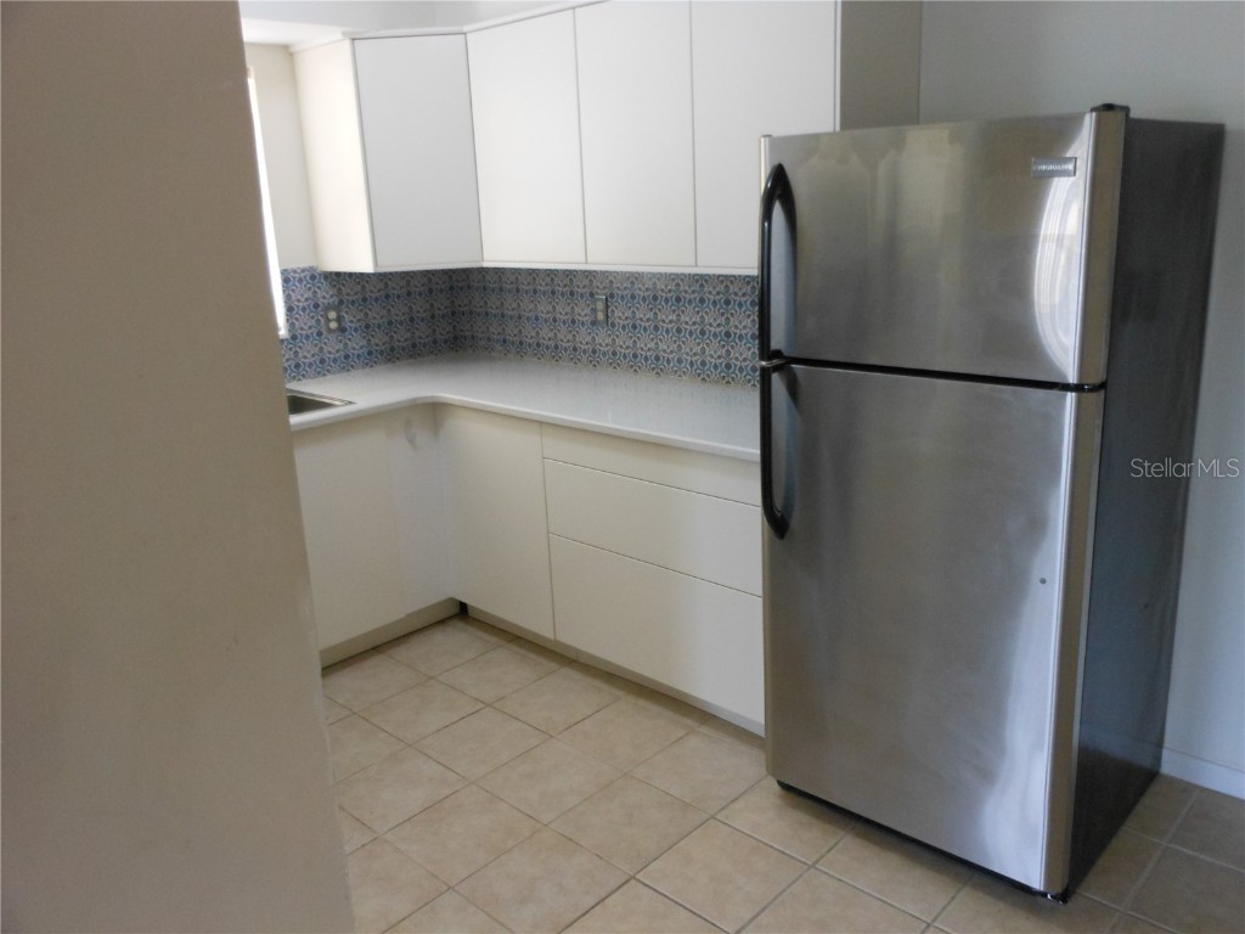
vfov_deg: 49.7
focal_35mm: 28
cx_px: 622
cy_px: 467
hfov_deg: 63.4
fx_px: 1007
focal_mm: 5
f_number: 3.7
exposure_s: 1/30
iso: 320
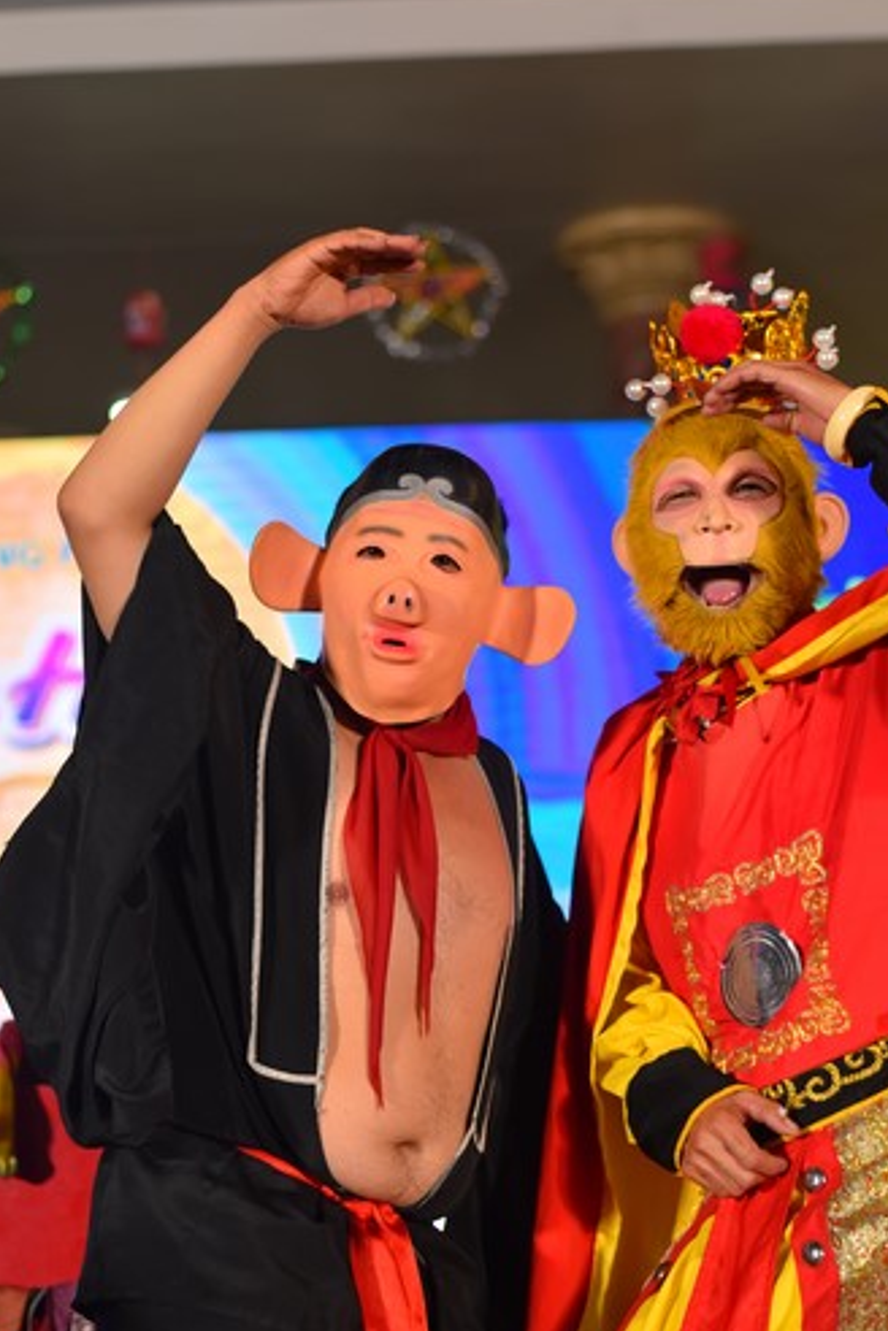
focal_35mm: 66
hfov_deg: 20.6
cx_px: 521
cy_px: 671
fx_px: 2442
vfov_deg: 30.5
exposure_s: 1/320
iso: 320
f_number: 2.2
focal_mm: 50
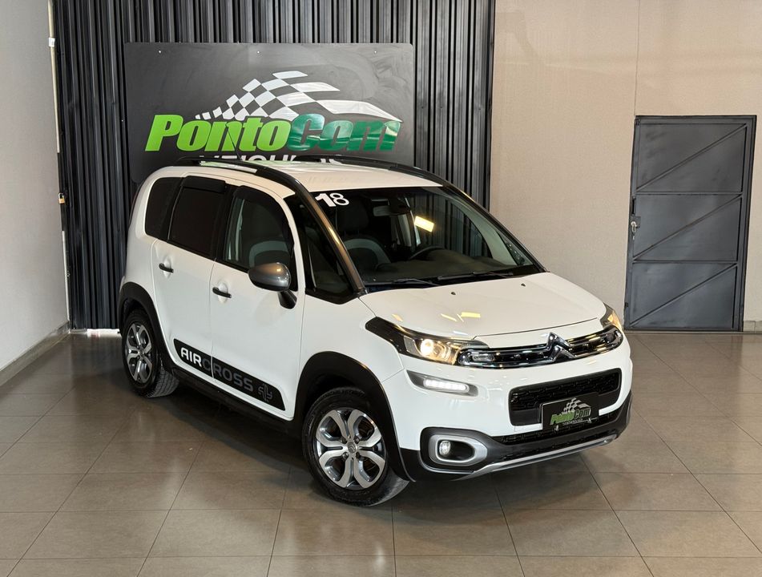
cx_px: 381
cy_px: 288
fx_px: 1060
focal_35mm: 48
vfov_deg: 30.4
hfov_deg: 39.5
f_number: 1.78
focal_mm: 6.76
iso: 100
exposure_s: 1/60
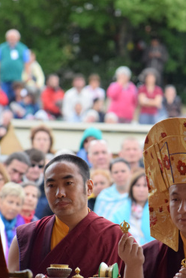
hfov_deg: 2.8
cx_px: 141
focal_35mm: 485
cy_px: 184
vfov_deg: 4.2
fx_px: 3751
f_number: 5.6
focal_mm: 200
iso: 1600
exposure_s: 1/1000
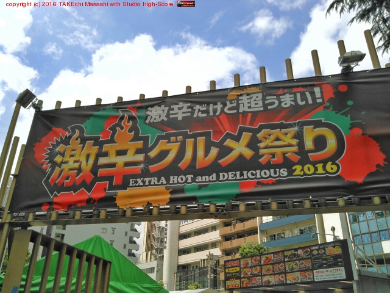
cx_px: 195
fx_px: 338
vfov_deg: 46.8
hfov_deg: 60.0
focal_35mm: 30
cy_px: 146
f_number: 2.4
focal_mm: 4
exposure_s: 1/1488
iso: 100
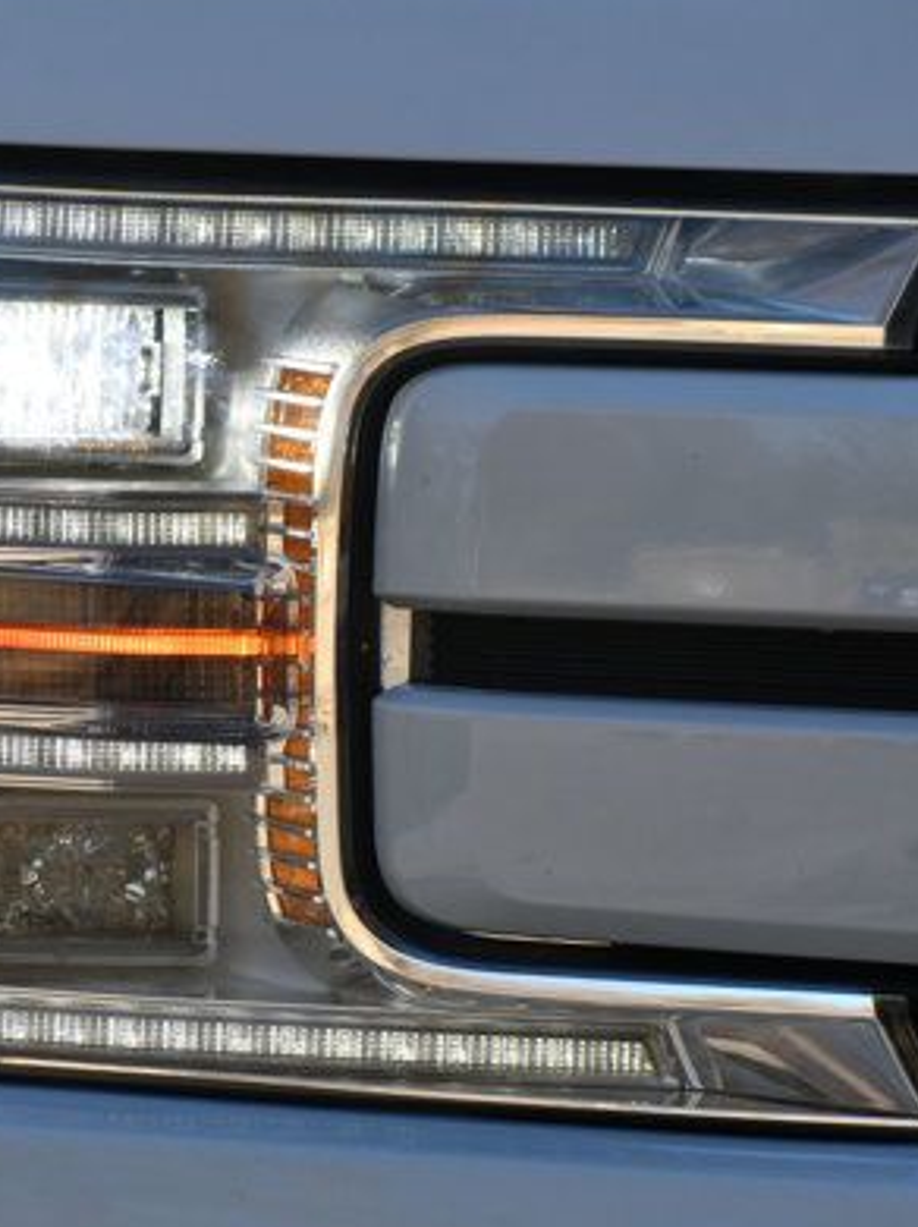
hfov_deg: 4.7
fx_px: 11292
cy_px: 640
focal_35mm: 319
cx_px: 280
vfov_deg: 6.2
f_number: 6.3
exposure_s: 1/500
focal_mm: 135
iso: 200
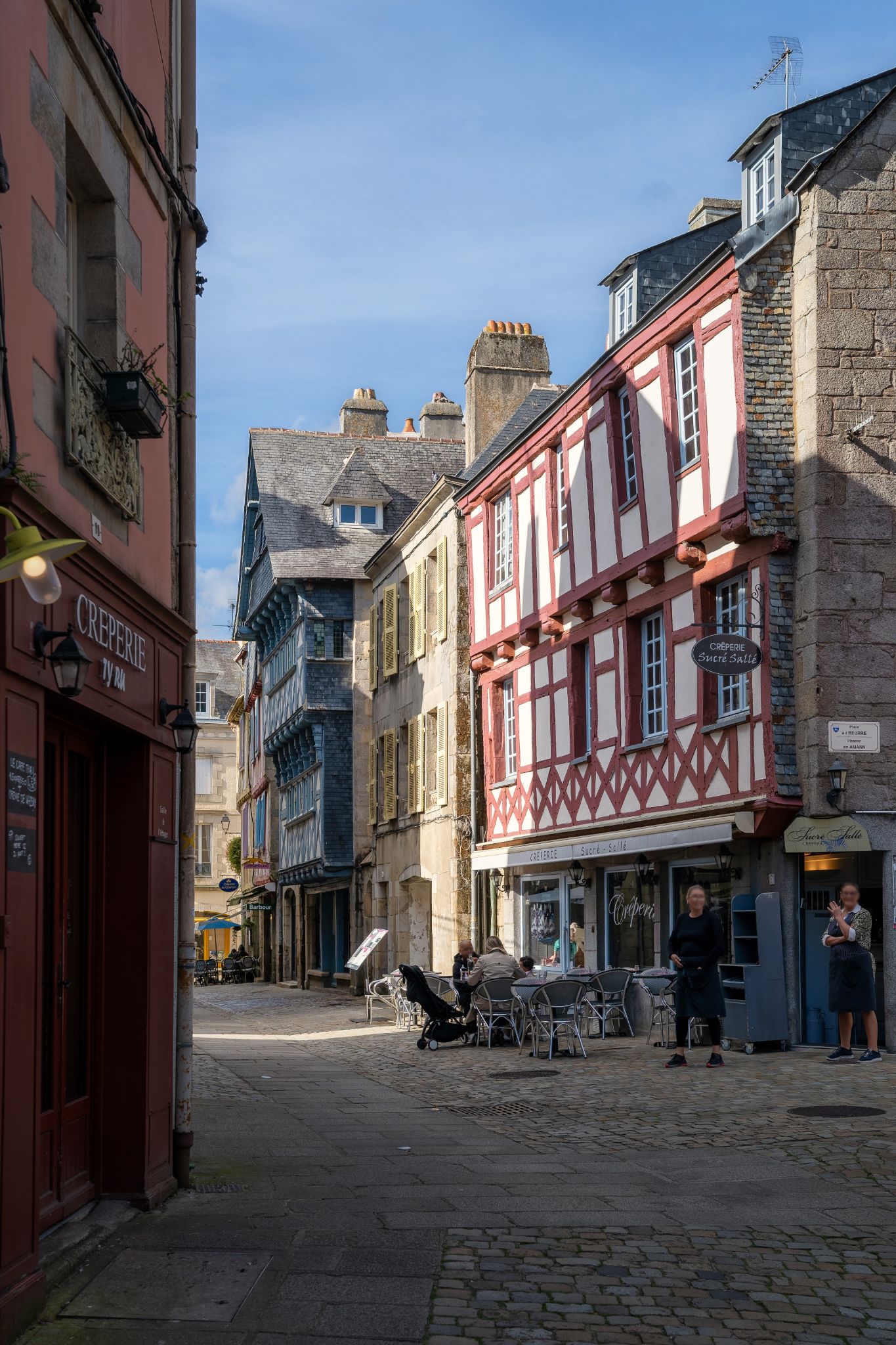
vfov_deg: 47.4
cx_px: 448
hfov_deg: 32.6
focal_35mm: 41
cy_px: 672
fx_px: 1531
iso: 200
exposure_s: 1/800
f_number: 7.1
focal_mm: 41
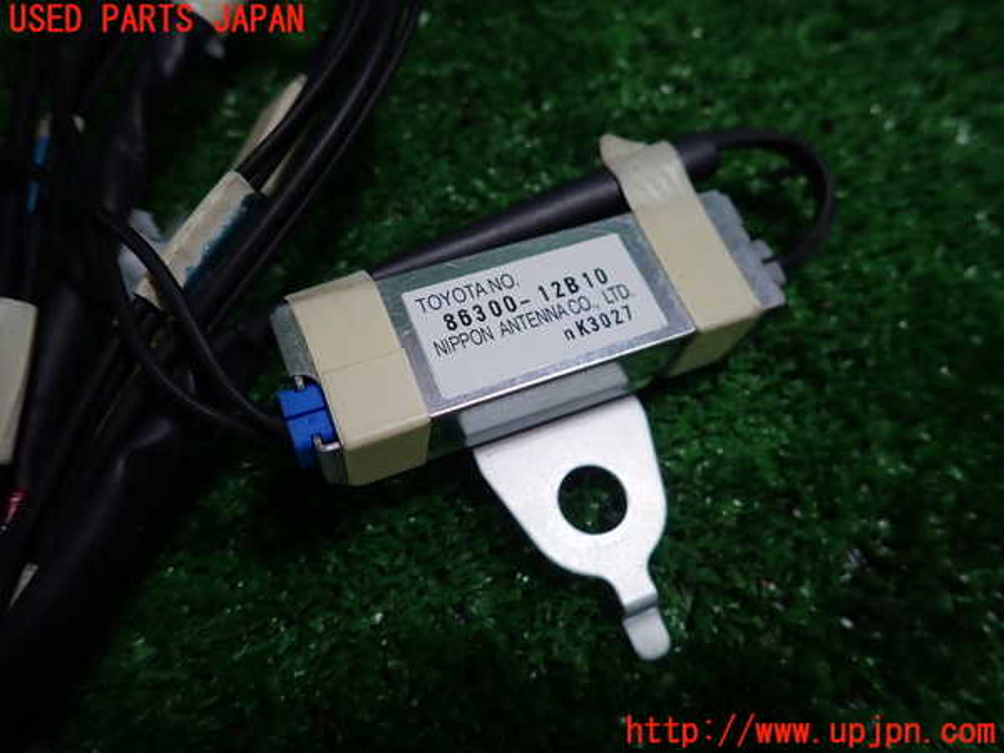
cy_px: 376
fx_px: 725
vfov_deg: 54.9
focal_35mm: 25
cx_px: 502
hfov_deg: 69.4
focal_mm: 4.5
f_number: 2
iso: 100
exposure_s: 1/60
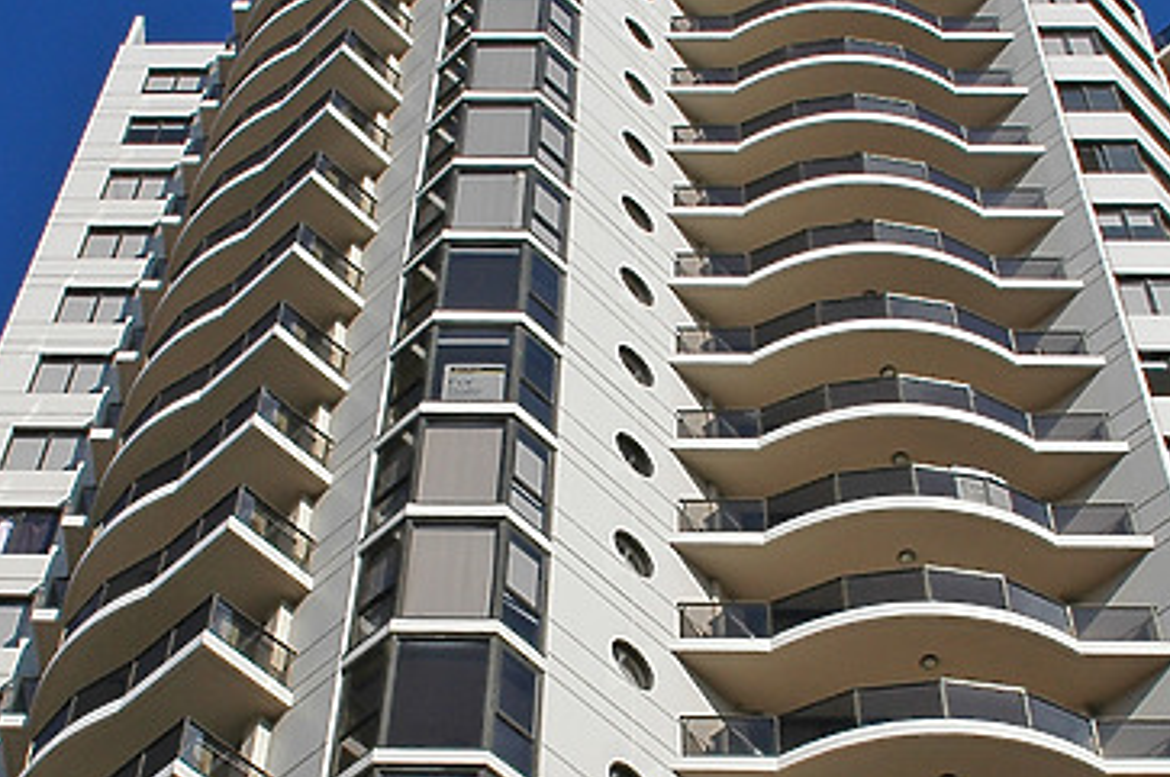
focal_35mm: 67
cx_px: 745
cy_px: 567
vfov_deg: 20.1
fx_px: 2175
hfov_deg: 30.0
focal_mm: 18
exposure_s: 1/400
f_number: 10
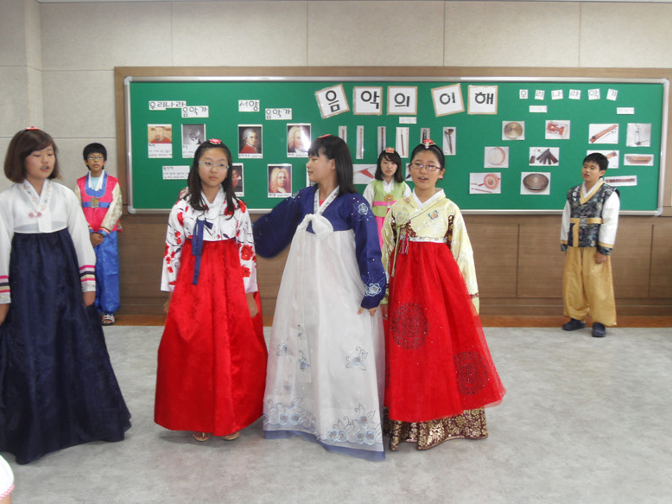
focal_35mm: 36
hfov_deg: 51.4
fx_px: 699
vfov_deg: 39.6
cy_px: 250
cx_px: 328
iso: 200
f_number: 3.2
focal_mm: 7.5
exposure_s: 1/45
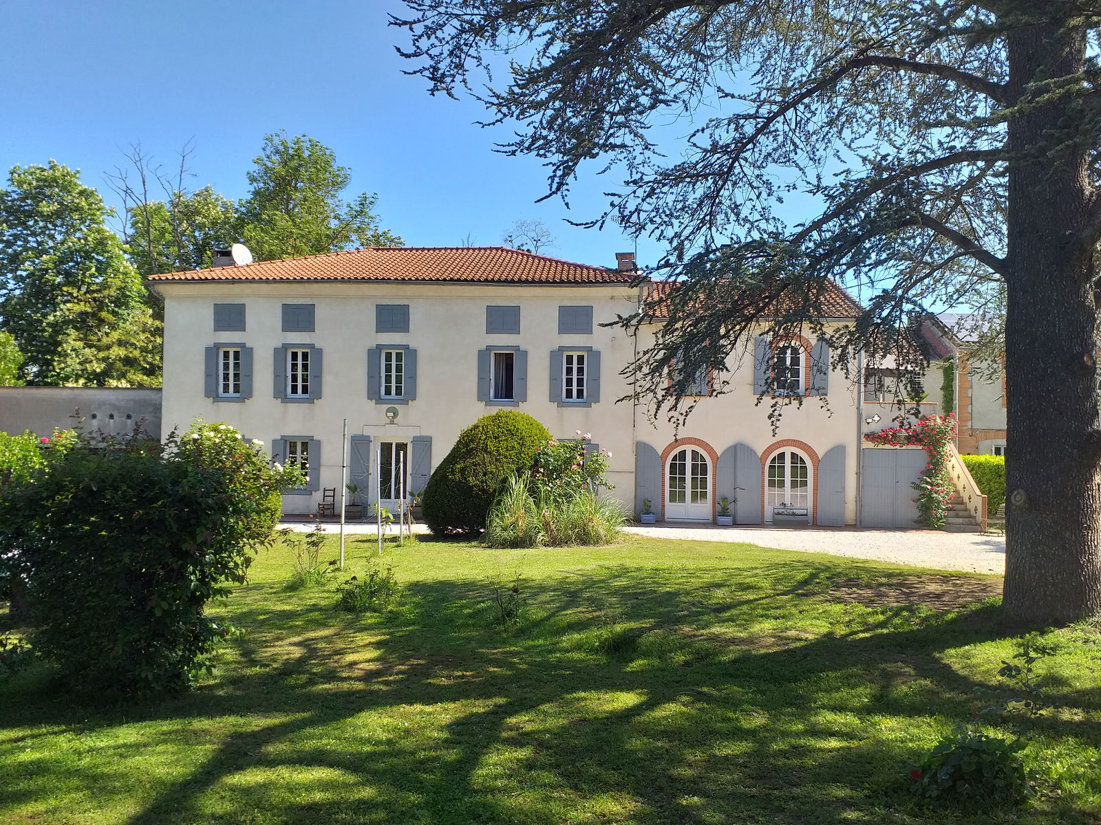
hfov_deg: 67.3
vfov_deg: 53.1
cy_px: 412
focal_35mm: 26
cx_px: 550
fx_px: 827
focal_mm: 3.6
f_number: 1.9
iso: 40
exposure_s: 1/784
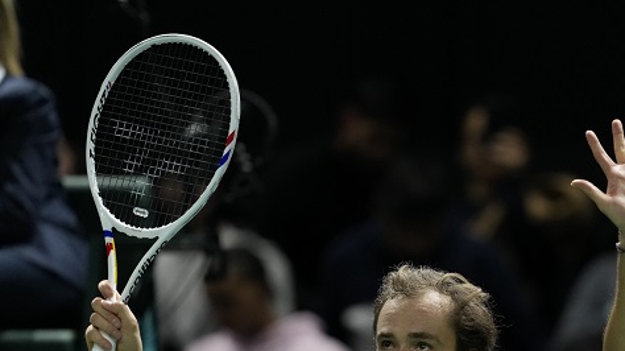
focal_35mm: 597
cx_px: 418
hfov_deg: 3.6
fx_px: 9888
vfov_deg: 2.0
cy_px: 351
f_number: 2.8
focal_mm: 300
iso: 3200
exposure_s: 1/1250
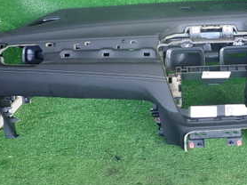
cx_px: 220
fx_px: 385
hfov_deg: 33.7
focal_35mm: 54
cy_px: 63
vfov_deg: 26.9
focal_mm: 4.5
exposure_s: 1/30
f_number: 2
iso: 200
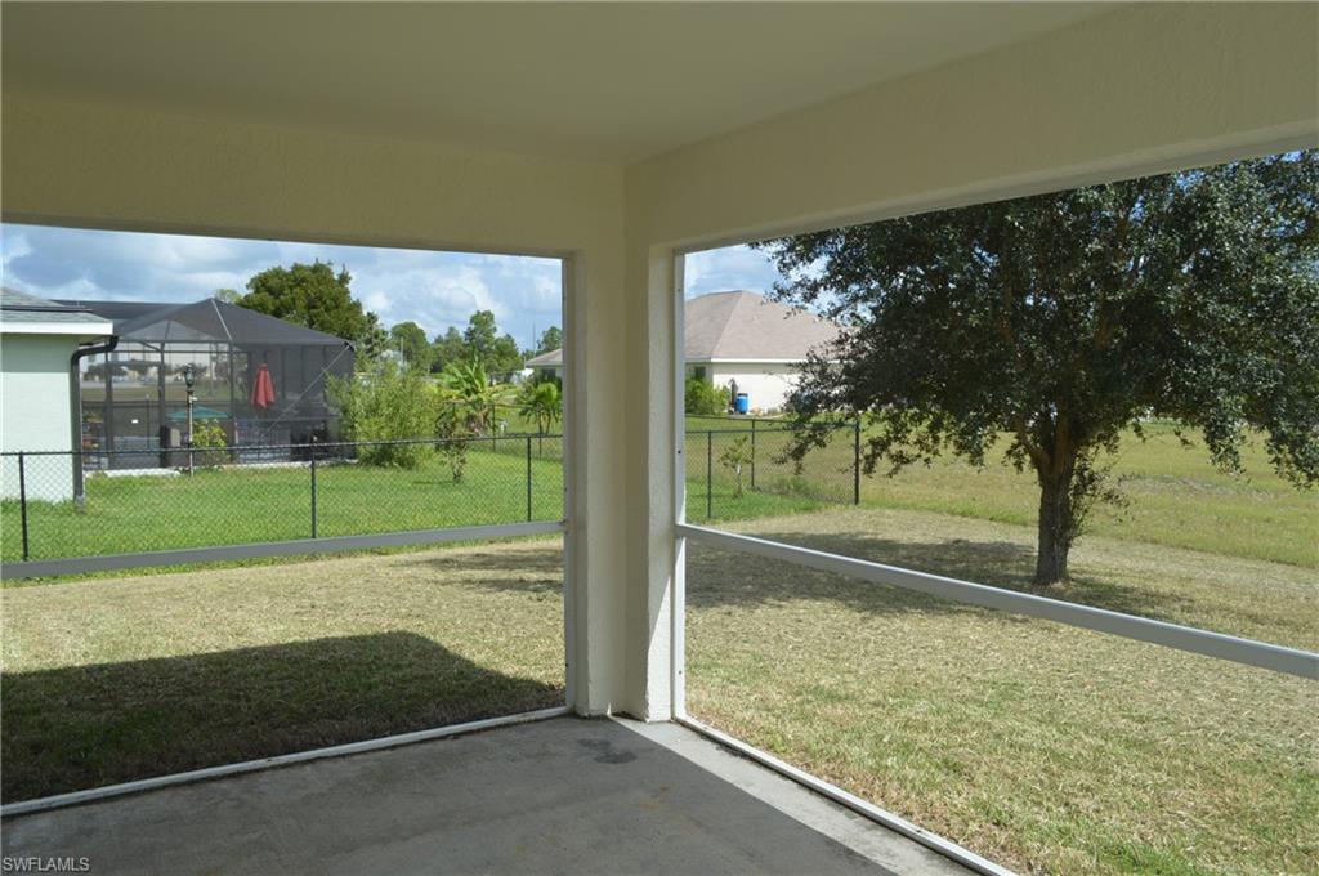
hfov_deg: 67.4
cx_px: 660
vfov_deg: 47.8
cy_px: 438
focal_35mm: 27
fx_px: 988
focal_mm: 18
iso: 100
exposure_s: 1/200
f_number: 7.1
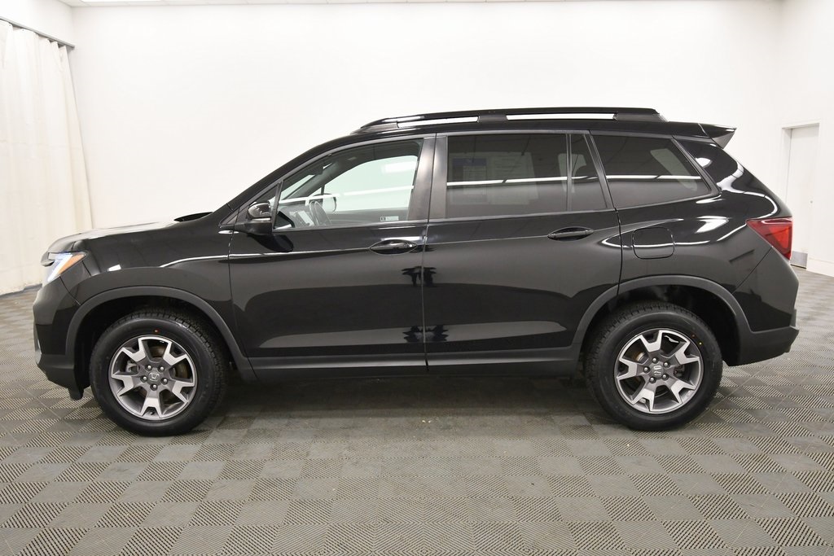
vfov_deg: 47.9
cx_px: 417
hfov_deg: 67.4
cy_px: 278
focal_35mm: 27
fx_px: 626
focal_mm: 18
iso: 1400
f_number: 5.3
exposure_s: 1/125
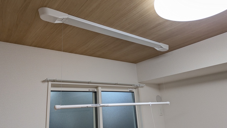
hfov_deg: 67.9
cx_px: 114
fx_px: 169
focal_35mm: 28
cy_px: 60
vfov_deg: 41.5
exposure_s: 1/120
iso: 182
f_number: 1.89
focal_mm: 5.43
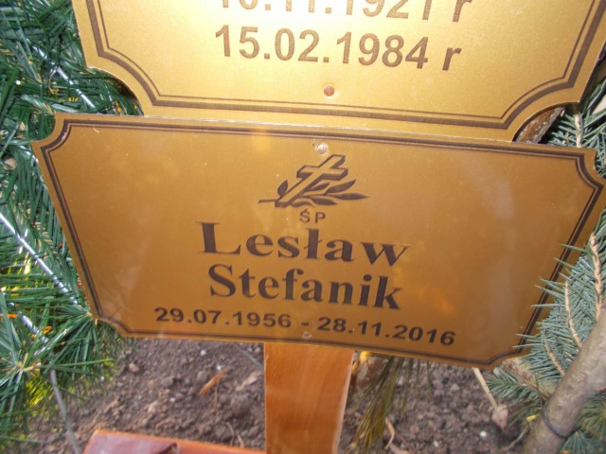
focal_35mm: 26
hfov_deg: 67.3
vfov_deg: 53.1
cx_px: 303
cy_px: 227
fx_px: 455
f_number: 3.2
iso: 200
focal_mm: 4.6
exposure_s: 1/25
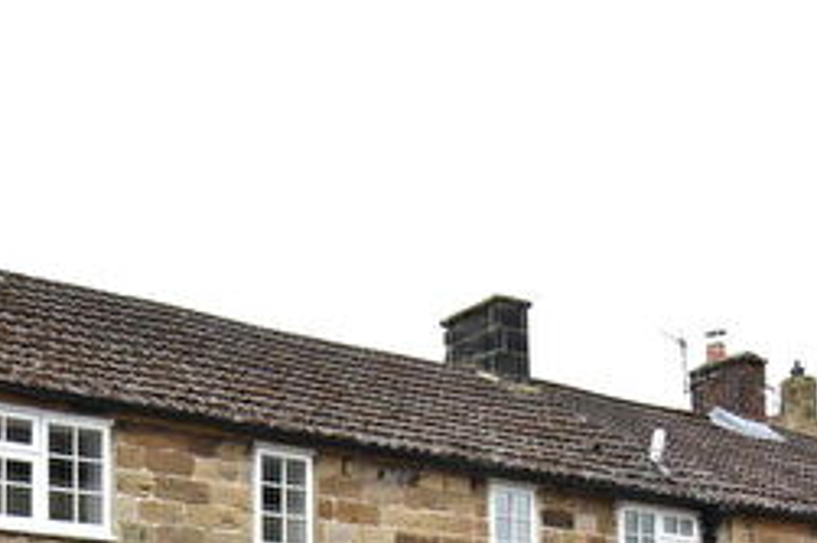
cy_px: 658
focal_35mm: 54
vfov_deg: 22.8
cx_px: 59
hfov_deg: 34.3
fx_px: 1234
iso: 640
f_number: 4.8
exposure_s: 1/500
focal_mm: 13
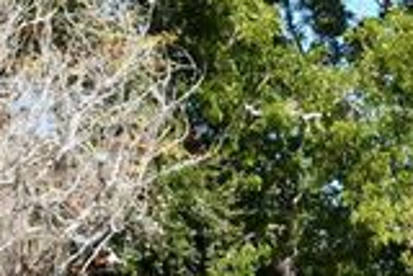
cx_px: 467
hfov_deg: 11.5
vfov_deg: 7.6
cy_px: 488
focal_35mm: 176
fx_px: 2021
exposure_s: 1/250
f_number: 8
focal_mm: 22
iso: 140
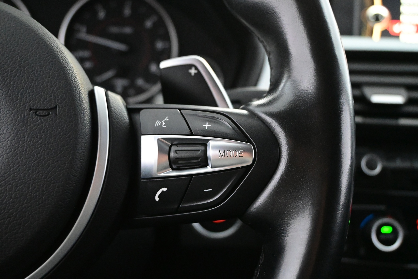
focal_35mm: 40
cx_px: 209
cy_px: 140
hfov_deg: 48.7
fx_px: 462
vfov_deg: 33.6
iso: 8000
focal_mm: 26.5
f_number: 4.5
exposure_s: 1/40
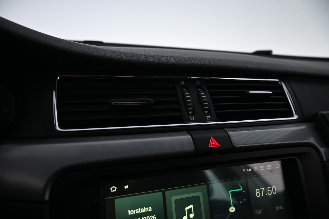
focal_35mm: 24
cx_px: 164
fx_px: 219
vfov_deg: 53.1
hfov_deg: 73.7
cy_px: 110
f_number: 3.5
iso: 400
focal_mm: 16
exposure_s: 1/25
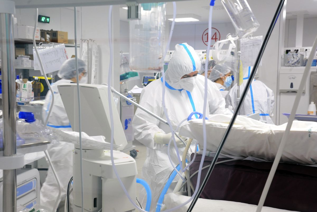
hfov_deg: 39.6
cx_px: 158
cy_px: 106
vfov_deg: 27.0
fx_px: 440
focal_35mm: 50
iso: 2500
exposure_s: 1/40
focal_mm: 50
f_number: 8
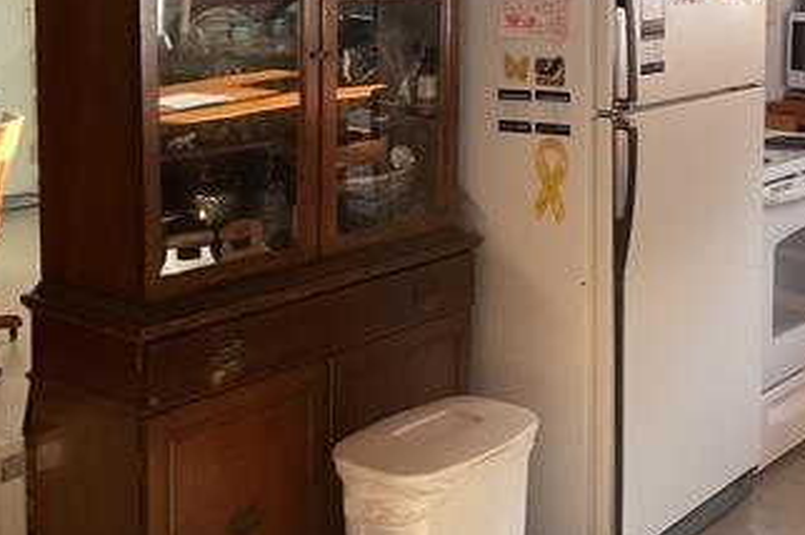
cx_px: 665
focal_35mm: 60
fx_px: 1340
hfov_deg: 32.4
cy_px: 45
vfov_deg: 22.0
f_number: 1.8
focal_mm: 3
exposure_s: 1/60
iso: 50
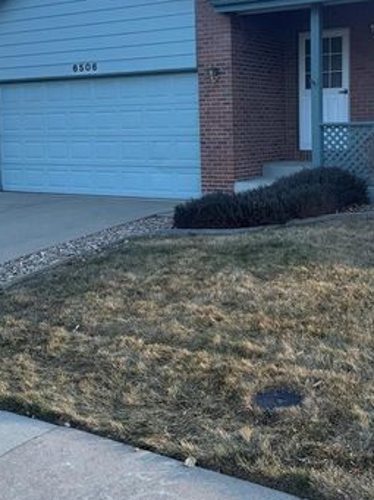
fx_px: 678
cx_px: 242
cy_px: 166
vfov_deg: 40.0
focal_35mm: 47
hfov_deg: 30.6
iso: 80
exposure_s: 1/707
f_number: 1.78
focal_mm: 6.76
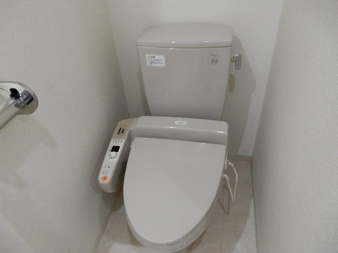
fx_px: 244
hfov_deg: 69.4
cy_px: 126
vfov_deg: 54.9
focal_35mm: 25
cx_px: 169
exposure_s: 1/30
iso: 360
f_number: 3.7
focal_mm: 4.5
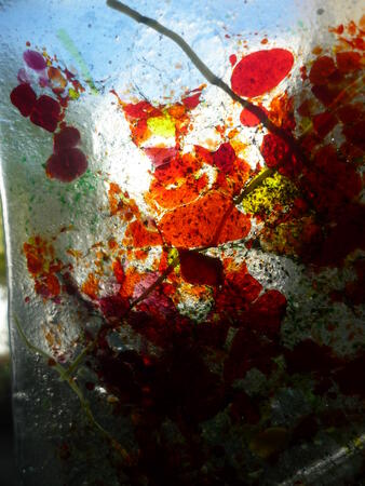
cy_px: 243
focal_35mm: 33
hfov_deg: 43.0
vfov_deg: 55.3
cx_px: 182
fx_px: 464
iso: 100
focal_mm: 5.5
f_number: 2.8
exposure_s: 1/500
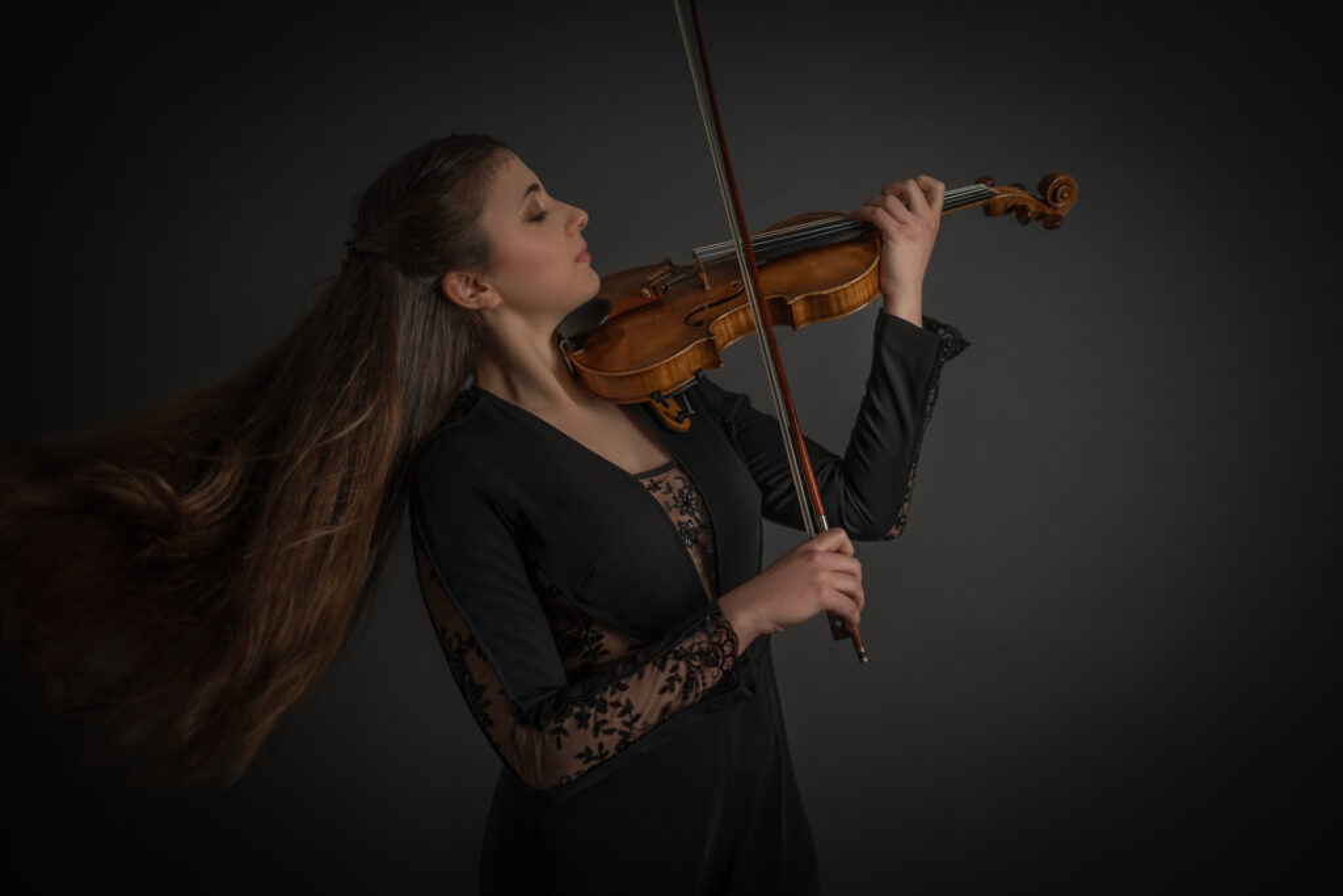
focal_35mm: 35
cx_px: 672
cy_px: 448
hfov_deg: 54.4
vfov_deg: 37.9
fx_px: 1306
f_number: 1.8
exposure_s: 1/250
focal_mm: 35
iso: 100
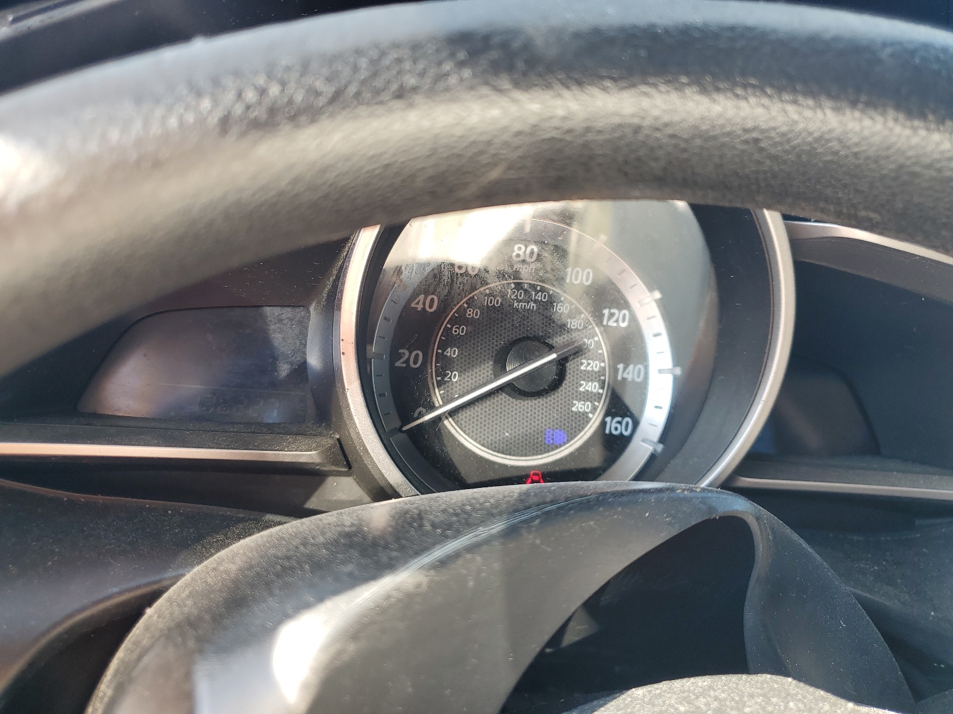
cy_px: 357
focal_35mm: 26
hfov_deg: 67.3
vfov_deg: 53.1
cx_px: 476
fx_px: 716
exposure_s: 1/139
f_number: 1.5
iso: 50
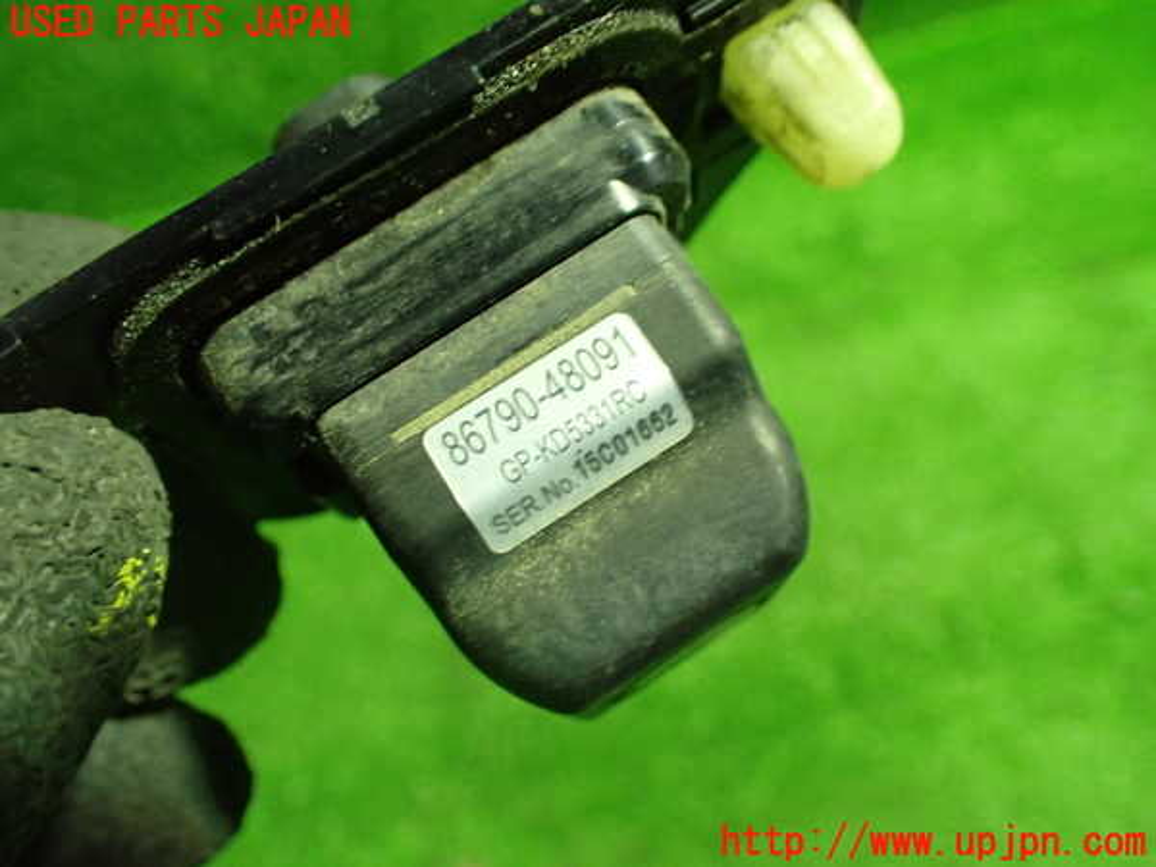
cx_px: 578
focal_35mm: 30
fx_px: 1002
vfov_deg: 46.8
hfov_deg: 60.0
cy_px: 434
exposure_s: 1/50
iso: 800
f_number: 2.3
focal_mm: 5.4
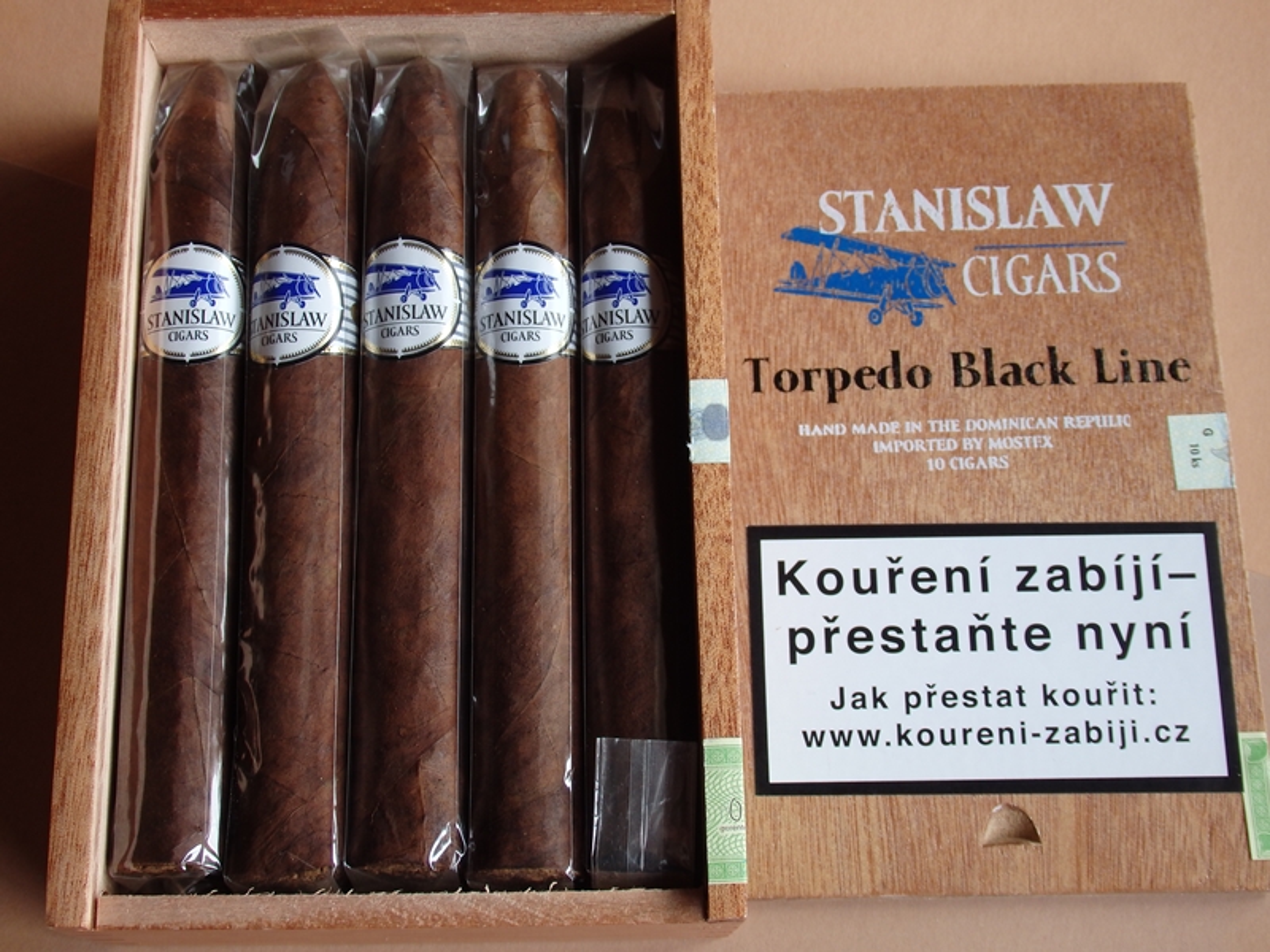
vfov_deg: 29.7
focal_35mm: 49
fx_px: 1798
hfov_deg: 38.9
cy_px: 476
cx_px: 635
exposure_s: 1/20
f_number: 4
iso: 125
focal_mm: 8.9
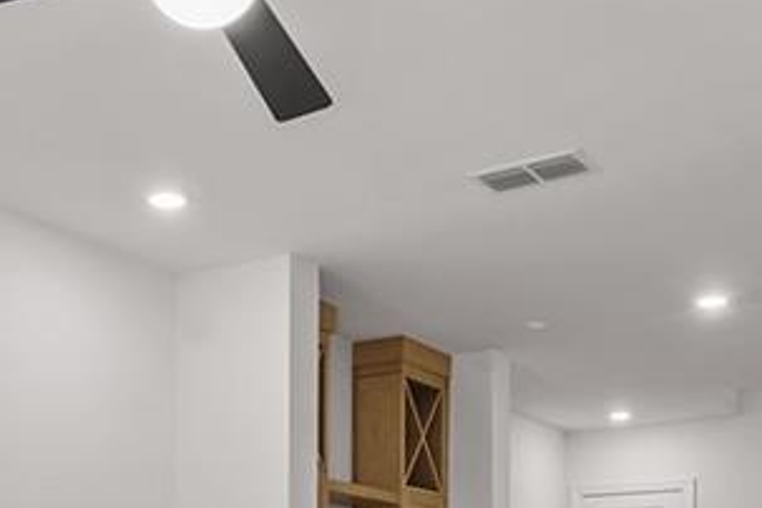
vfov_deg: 22.6
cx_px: 322
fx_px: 1143
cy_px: 648
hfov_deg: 36.8
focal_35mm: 54
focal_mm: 16
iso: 250
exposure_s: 1/5
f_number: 8
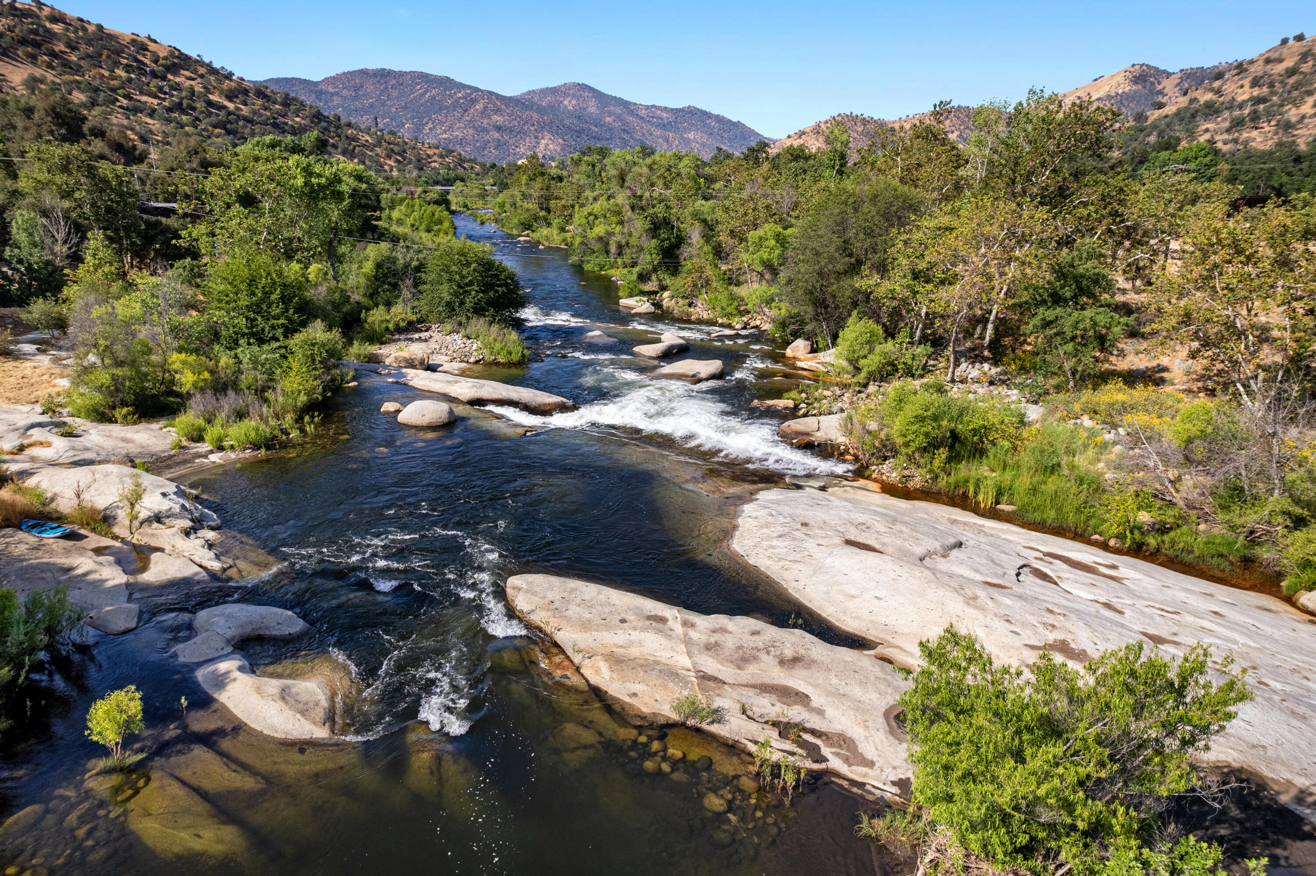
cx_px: 658
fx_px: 804
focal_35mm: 22
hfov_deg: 78.6
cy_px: 438
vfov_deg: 57.2
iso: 100
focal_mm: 8.38
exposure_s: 1/80
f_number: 2.8
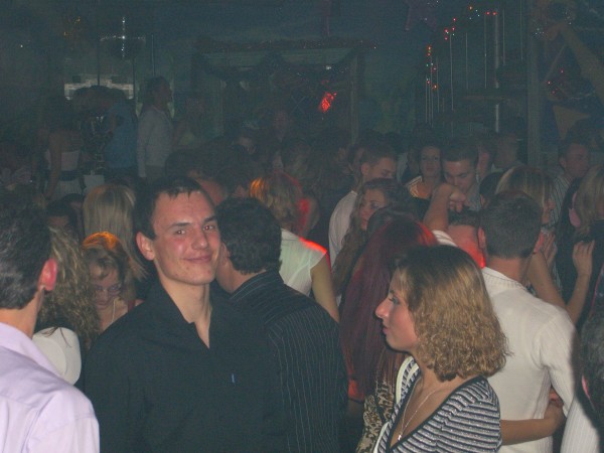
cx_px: 302
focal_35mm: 80
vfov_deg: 18.4
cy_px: 226
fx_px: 1396
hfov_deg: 24.4
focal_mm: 16.6
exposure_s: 1/60
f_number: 4.4
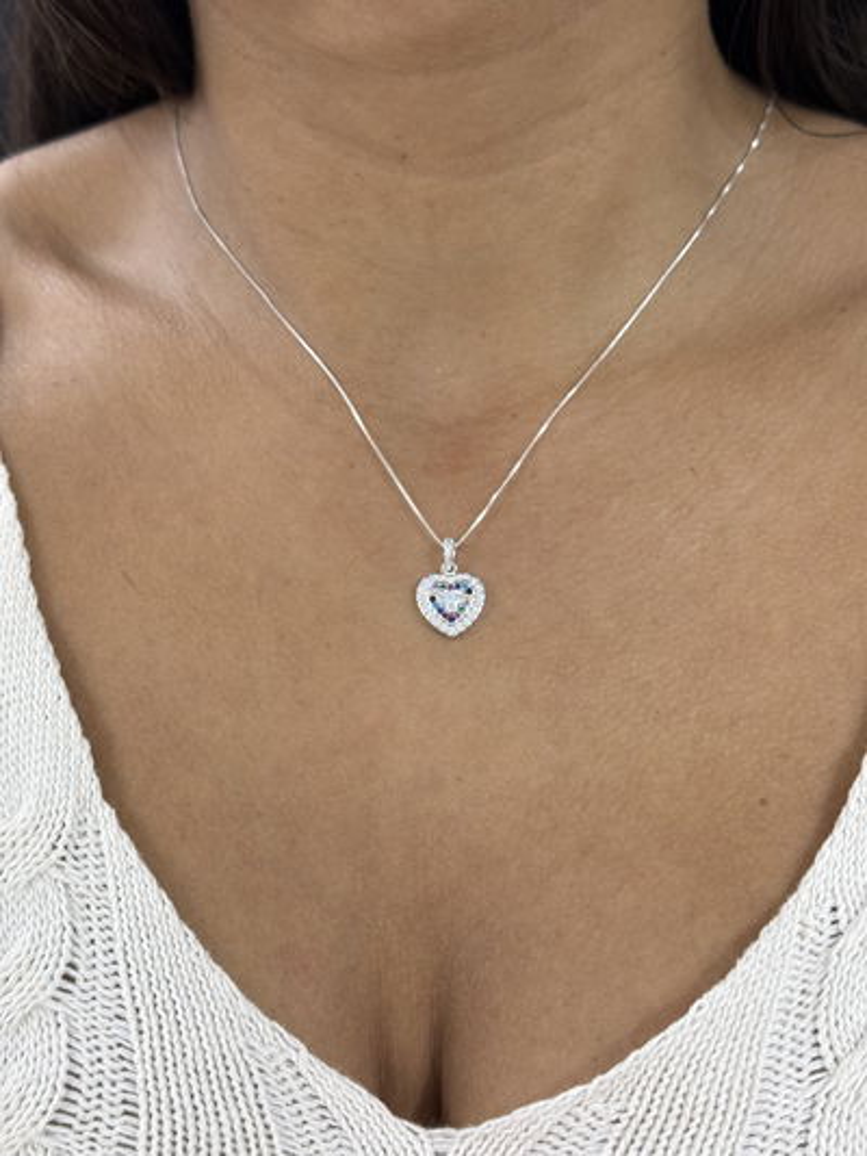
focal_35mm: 48
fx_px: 1602
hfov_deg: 30.3
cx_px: 434
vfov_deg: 39.6
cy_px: 578
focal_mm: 6.76
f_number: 1.78
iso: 160
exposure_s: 1/60
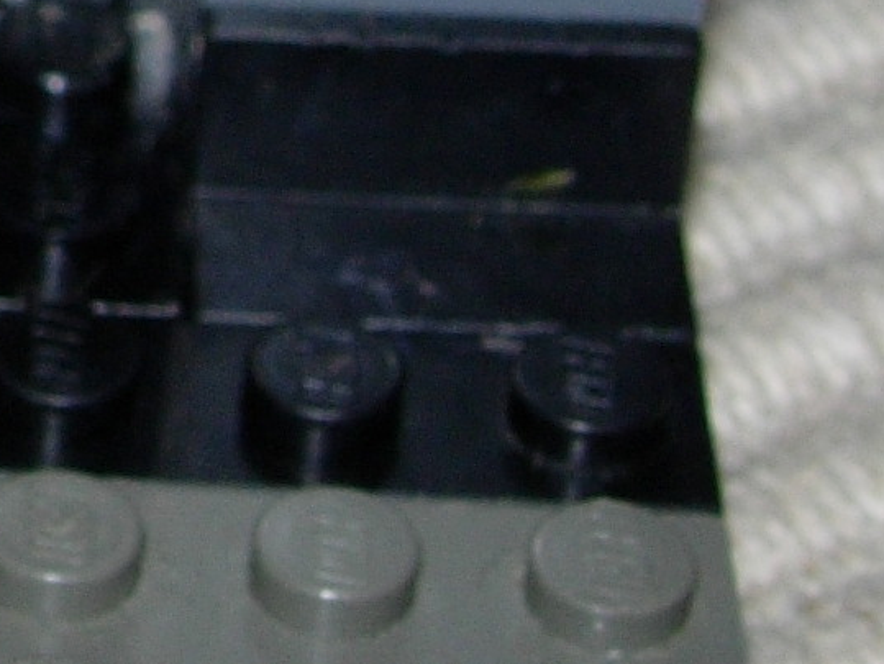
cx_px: -602
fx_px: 5034
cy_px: -367
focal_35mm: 197
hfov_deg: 9.6
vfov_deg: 7.4
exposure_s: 1/64
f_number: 4.9
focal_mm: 8.5
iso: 79
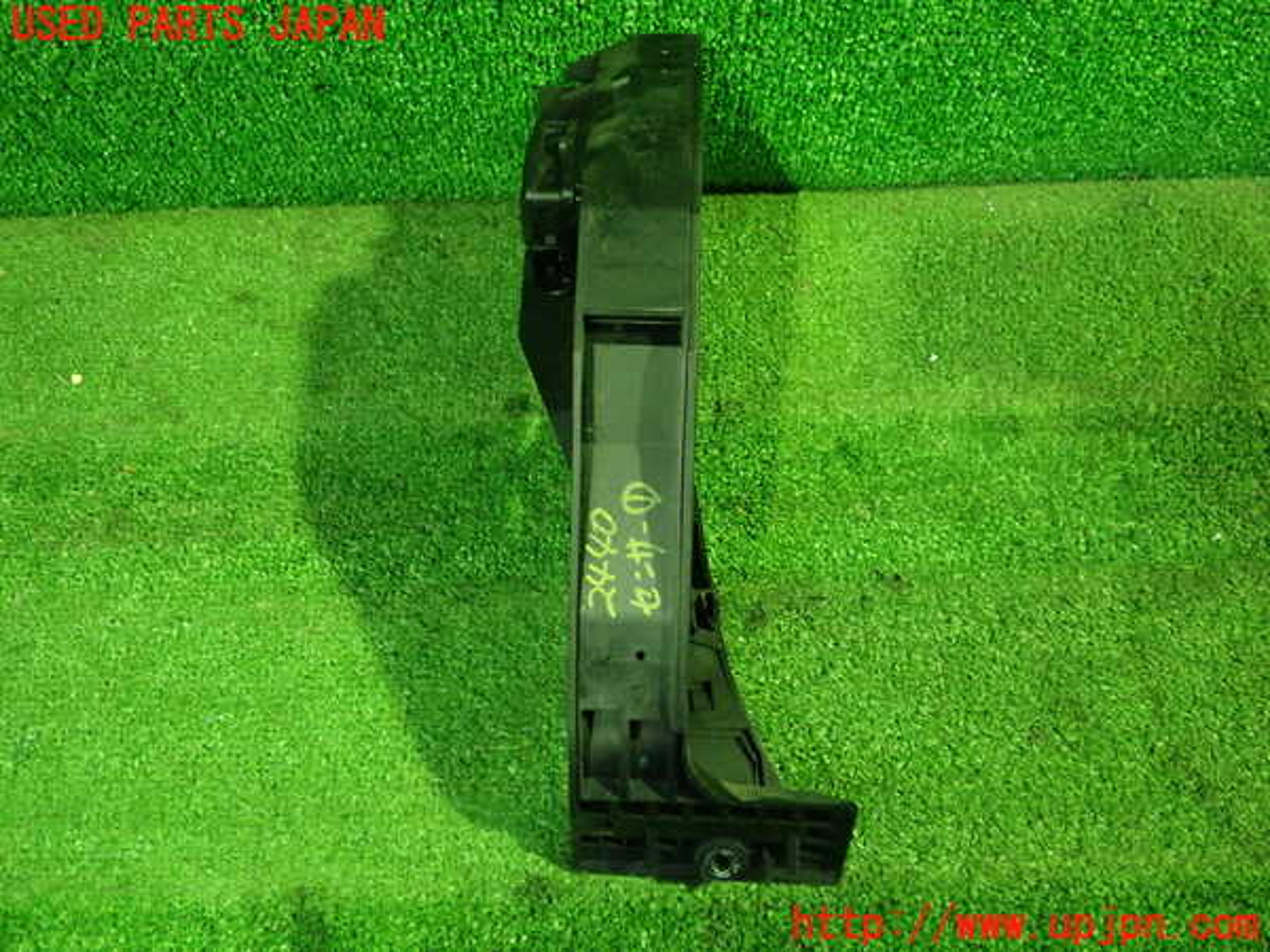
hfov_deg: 60.0
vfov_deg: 46.8
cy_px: 476
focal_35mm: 30
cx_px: 635
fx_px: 1101
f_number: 2.3
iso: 1000
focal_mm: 5.5
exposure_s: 1/30
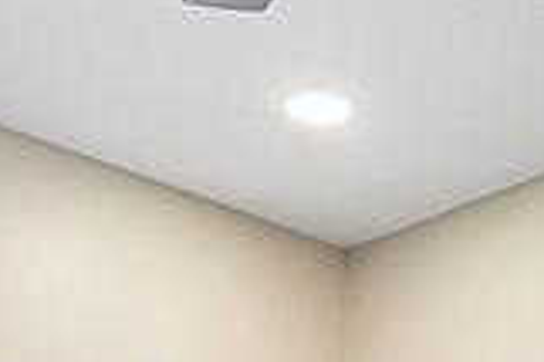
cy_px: 868
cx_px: 556
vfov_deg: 11.3
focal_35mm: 101
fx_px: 1525
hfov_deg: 19.6
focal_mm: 10
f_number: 11
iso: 160
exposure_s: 1/3
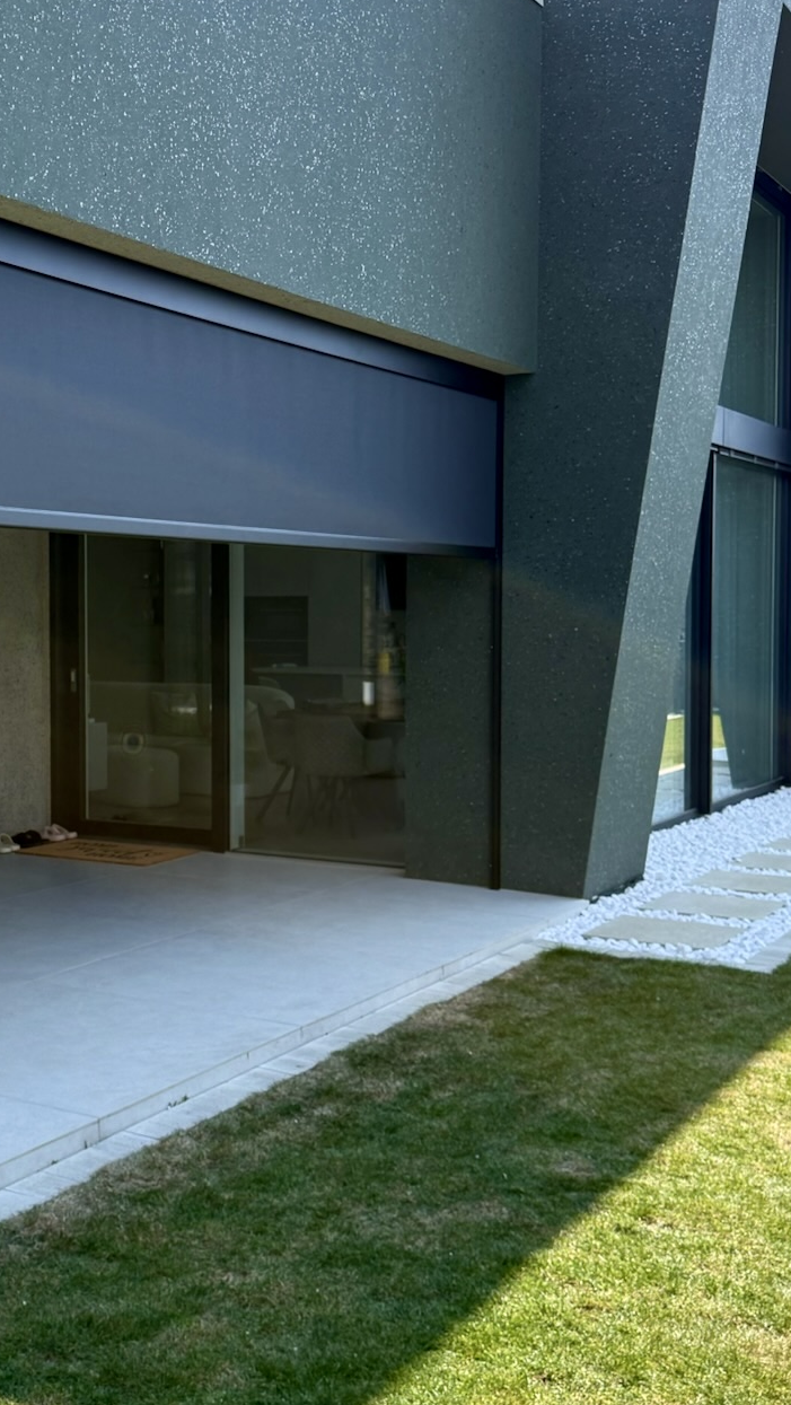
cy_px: 671
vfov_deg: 47.3
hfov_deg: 27.3
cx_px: 186
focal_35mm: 43
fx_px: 1602
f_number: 1.78
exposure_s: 1/1855
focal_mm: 6.76
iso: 100
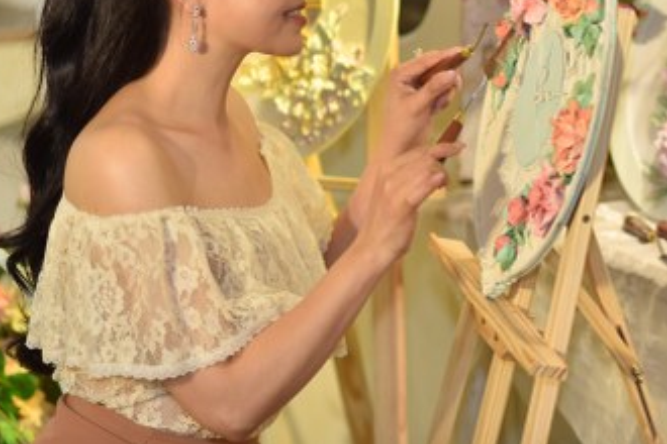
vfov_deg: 7.2
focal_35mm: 191
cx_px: 576
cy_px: 53
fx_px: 3539
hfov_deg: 10.7
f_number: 2.8
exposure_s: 1/160
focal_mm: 105
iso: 200
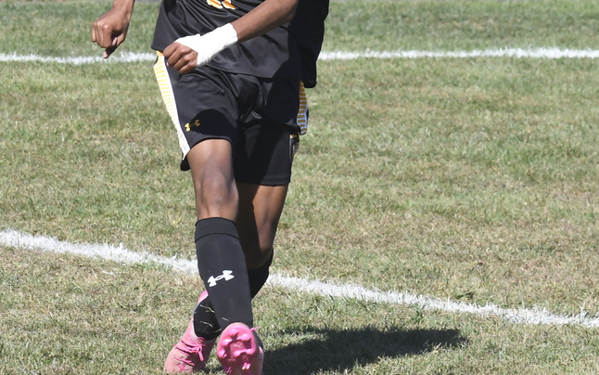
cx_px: 494
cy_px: 8
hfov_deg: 5.9
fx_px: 5796
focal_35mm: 355
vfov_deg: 3.7
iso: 400
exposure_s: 1/1000
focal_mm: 100
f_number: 8
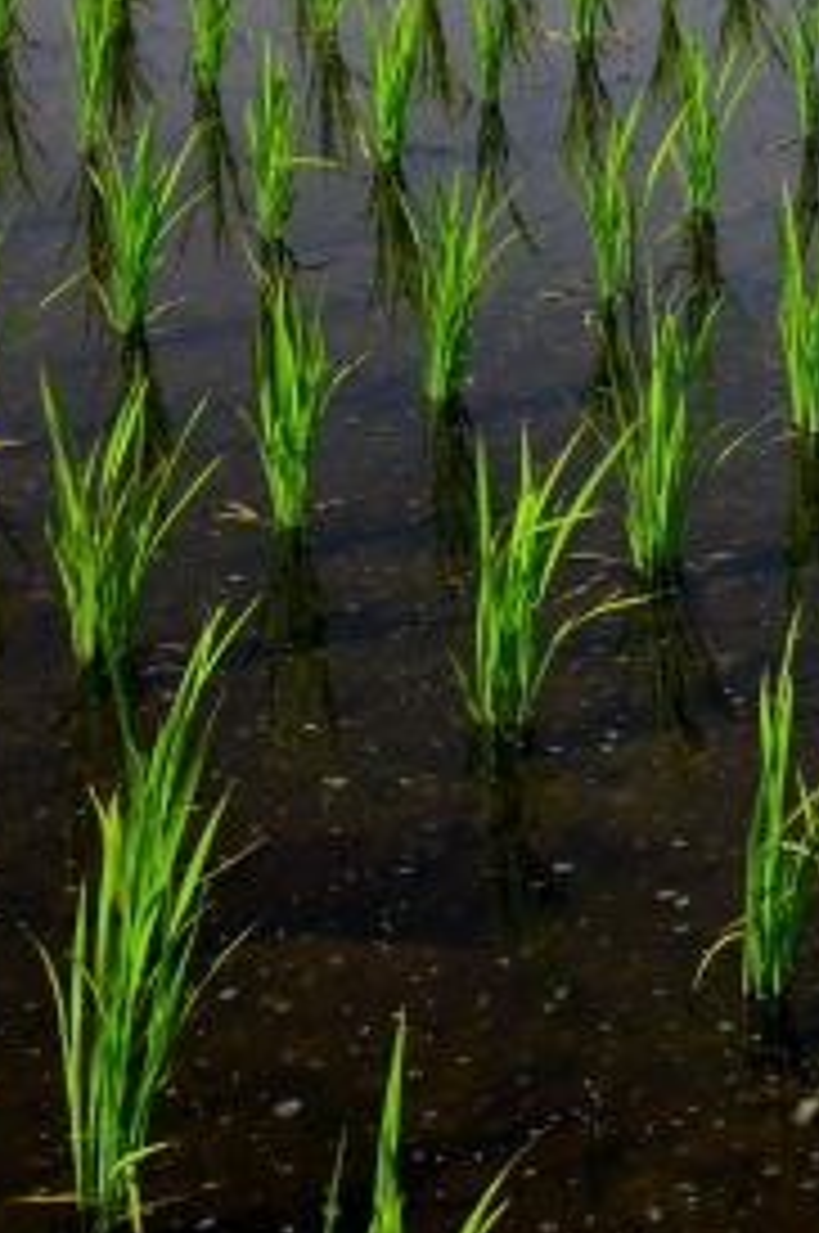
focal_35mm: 111
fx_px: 3797
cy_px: -333
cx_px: 988
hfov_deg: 12.0
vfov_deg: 17.4
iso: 400
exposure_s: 1/125
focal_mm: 38
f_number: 13
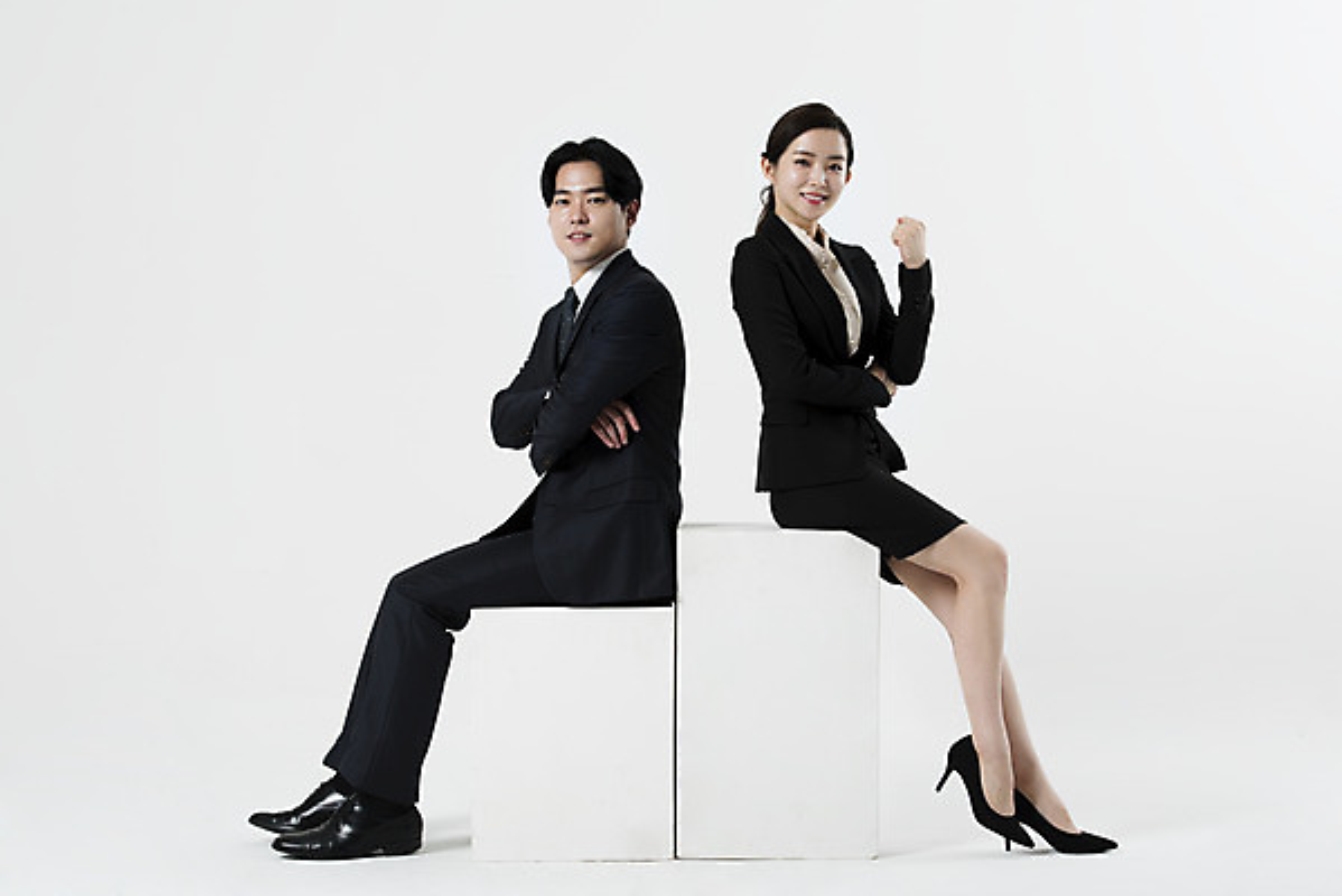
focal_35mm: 75
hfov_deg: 27.0
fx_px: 2797
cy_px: 448
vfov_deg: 18.2
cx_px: 671
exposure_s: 1/125
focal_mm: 75
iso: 64
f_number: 8
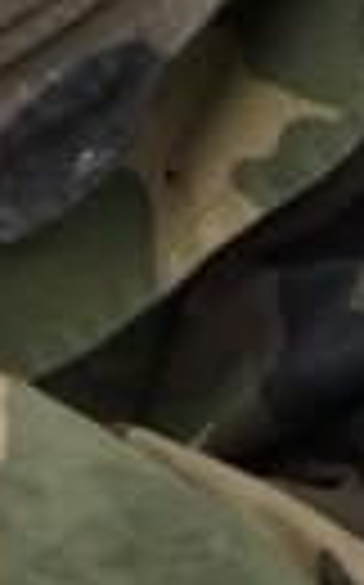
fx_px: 5902
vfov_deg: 5.5
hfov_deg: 3.5
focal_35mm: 371
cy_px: -693
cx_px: -548
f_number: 4.5
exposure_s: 1/100
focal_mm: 41
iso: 100
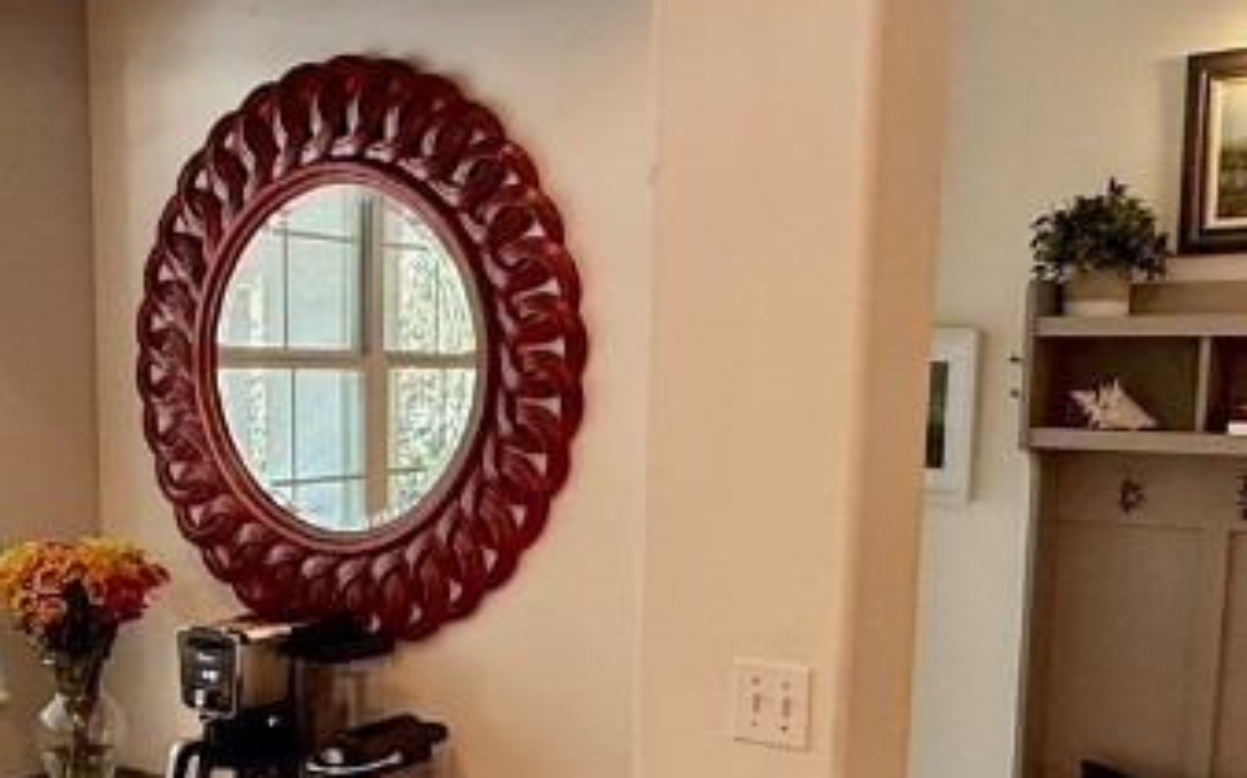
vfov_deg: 28.0
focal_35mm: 45
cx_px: 528
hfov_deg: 44.2
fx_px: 1529
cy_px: 608
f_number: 2.2
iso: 200
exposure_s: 1/120
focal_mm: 2.22
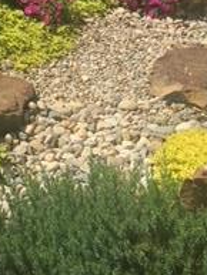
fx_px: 765
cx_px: -21
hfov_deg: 15.0
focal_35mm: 96
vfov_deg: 17.5
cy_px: -180
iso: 25
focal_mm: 4.15
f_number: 2.2
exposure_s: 1/1304
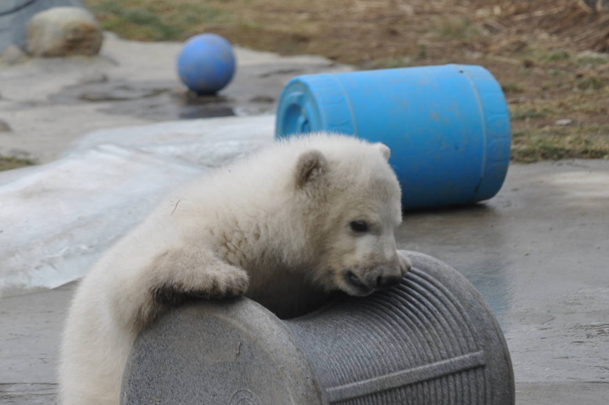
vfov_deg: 5.8
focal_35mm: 238
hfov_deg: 8.7
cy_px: 270
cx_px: 228
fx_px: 4022
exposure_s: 1/160
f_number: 6.3
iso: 200
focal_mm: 110
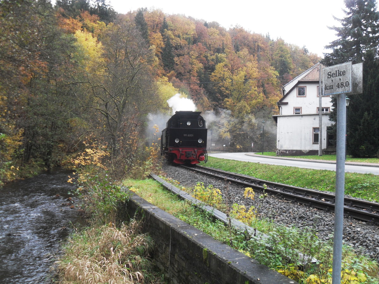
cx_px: 190
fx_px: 383
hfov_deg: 52.6
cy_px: 142
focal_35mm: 35
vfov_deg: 40.7
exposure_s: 1/125
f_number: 2.8
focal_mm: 6.2
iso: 100
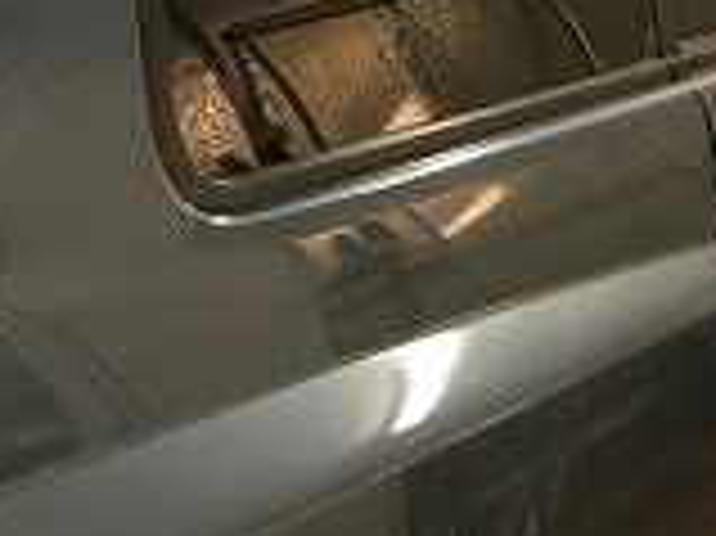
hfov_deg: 23.0
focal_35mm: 84
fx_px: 1736
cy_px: 187
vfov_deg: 17.5
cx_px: 153
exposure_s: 1/30
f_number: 2.2
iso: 100
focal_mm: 4.15
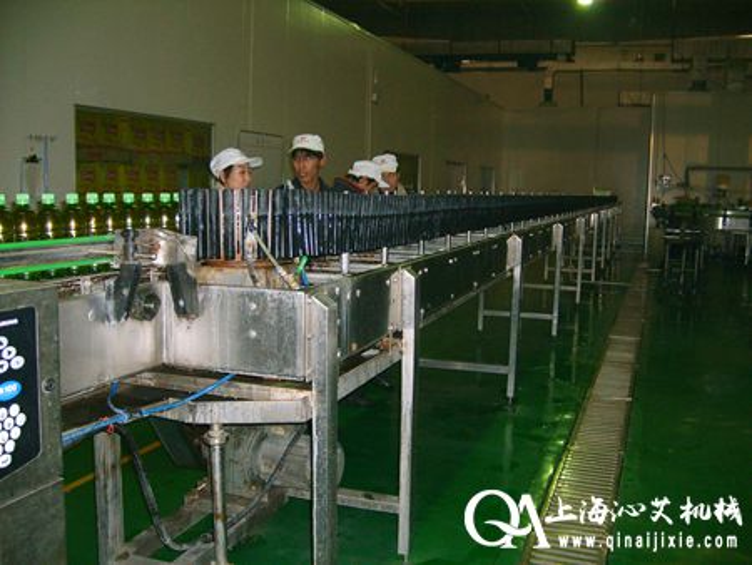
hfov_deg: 52.6
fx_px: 761
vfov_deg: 40.7
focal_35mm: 35
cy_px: 282
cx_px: 376
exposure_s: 1/30
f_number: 2.8
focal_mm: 5.8
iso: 277
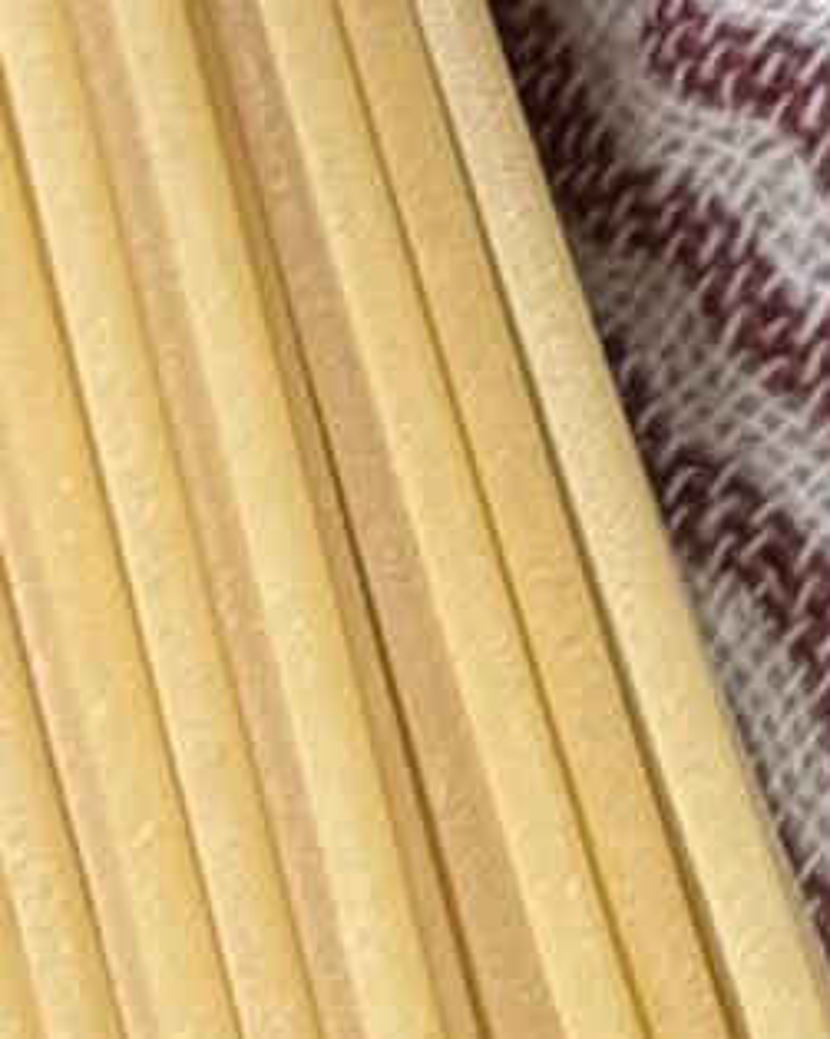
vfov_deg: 4.6
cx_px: 3069
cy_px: -3097
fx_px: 11735
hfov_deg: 3.9
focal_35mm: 382
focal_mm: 6.76
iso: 100
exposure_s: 1/71
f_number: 1.78
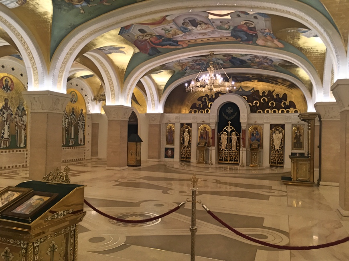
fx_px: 292
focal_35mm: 29
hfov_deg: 61.7
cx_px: 174
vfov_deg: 48.2
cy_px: 130
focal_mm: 4.15
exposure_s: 1/33
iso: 125
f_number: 2.2
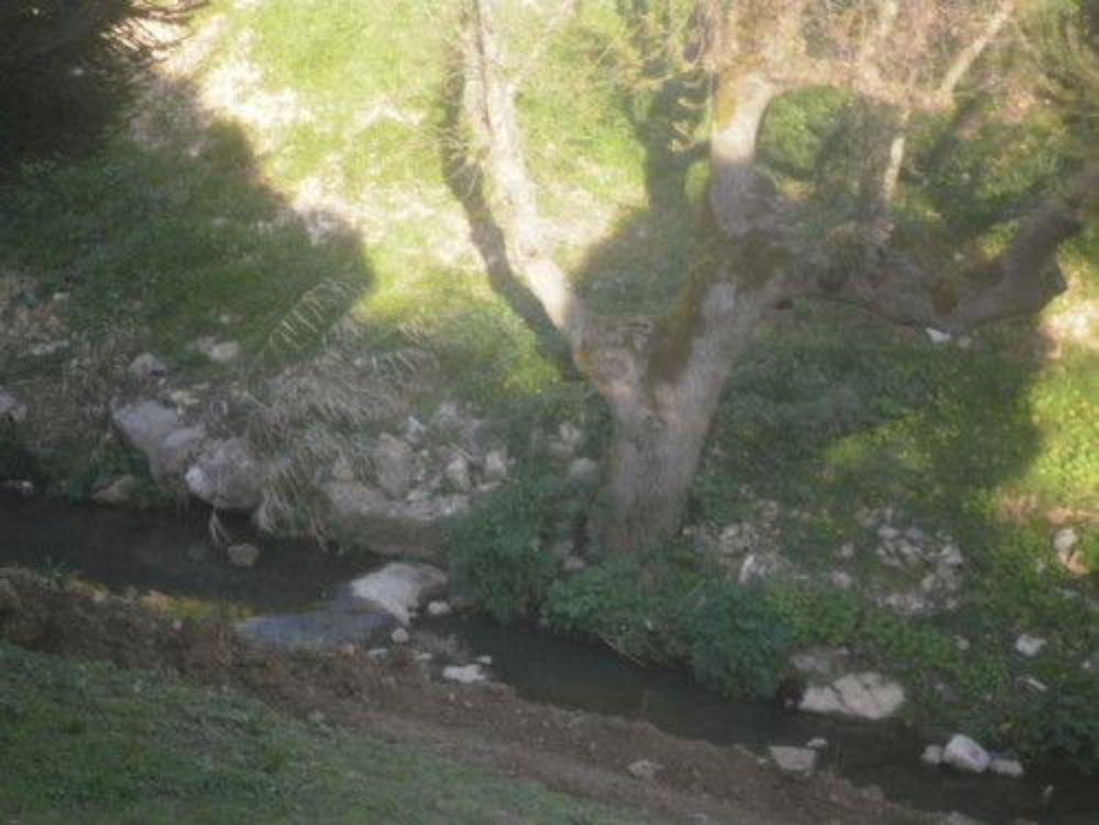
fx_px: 2857
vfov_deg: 16.4
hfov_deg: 21.8
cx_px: 550
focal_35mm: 90
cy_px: 412
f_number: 5.5
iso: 125
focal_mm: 15.91
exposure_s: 1/80
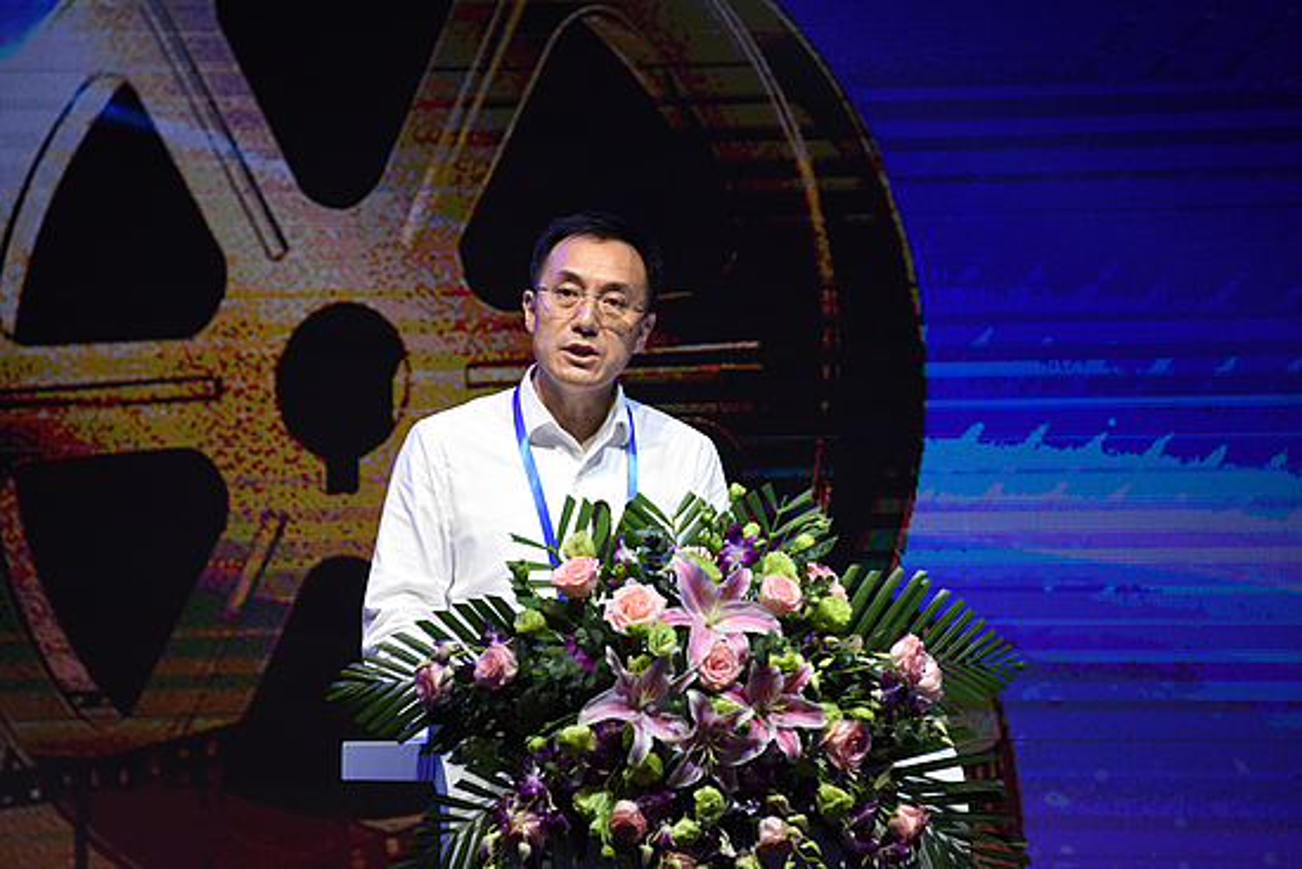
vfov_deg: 4.6
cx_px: 651
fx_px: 10852
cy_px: 434
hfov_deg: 6.9
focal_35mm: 300
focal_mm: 300
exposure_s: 1/320
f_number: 6.3
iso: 1250
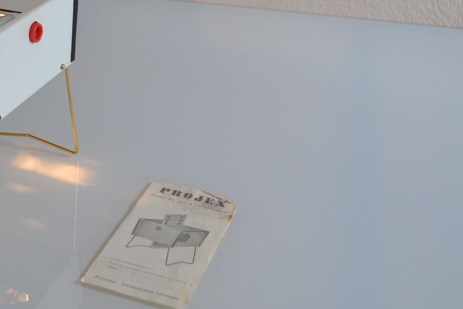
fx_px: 810
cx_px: 163
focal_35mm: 63
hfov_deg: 31.7
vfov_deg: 21.1
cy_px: 30
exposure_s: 1/60
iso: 400
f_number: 4
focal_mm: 20
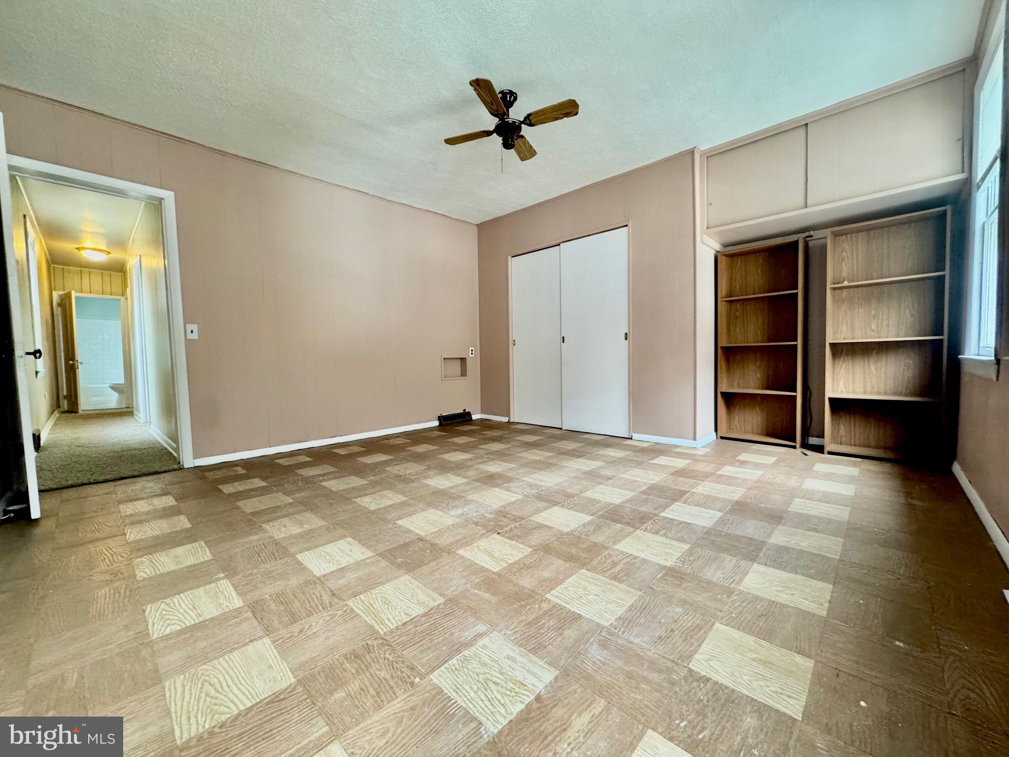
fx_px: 408
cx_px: 504
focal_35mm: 14
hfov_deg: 102.1
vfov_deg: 85.7
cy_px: 378
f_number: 2.2
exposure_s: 1/60
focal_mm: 2.22
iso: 400
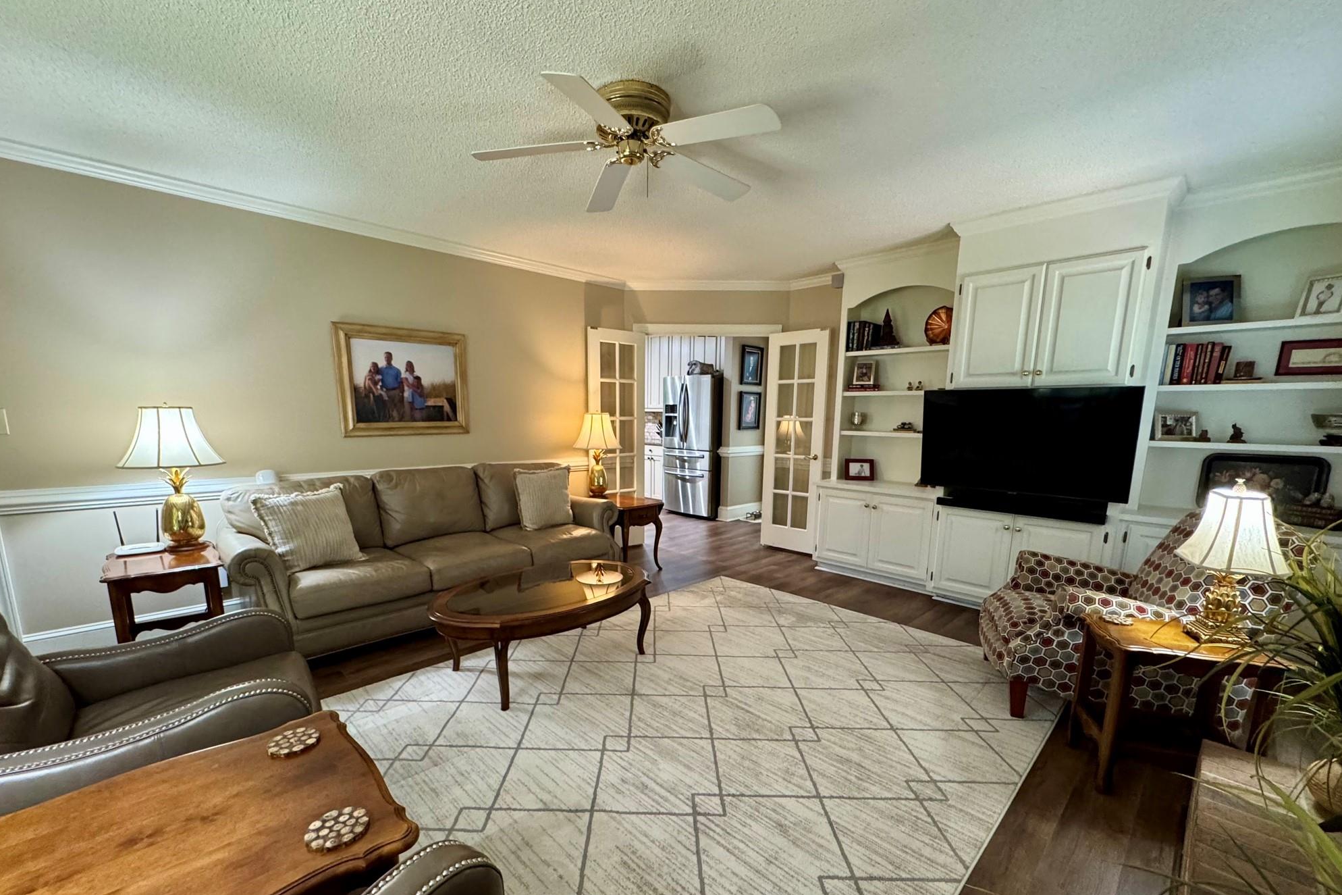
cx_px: 664
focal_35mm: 15
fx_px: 559
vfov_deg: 76.8
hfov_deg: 100.4
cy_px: 514
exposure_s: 1/59
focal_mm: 2.22
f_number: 2.2
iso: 500
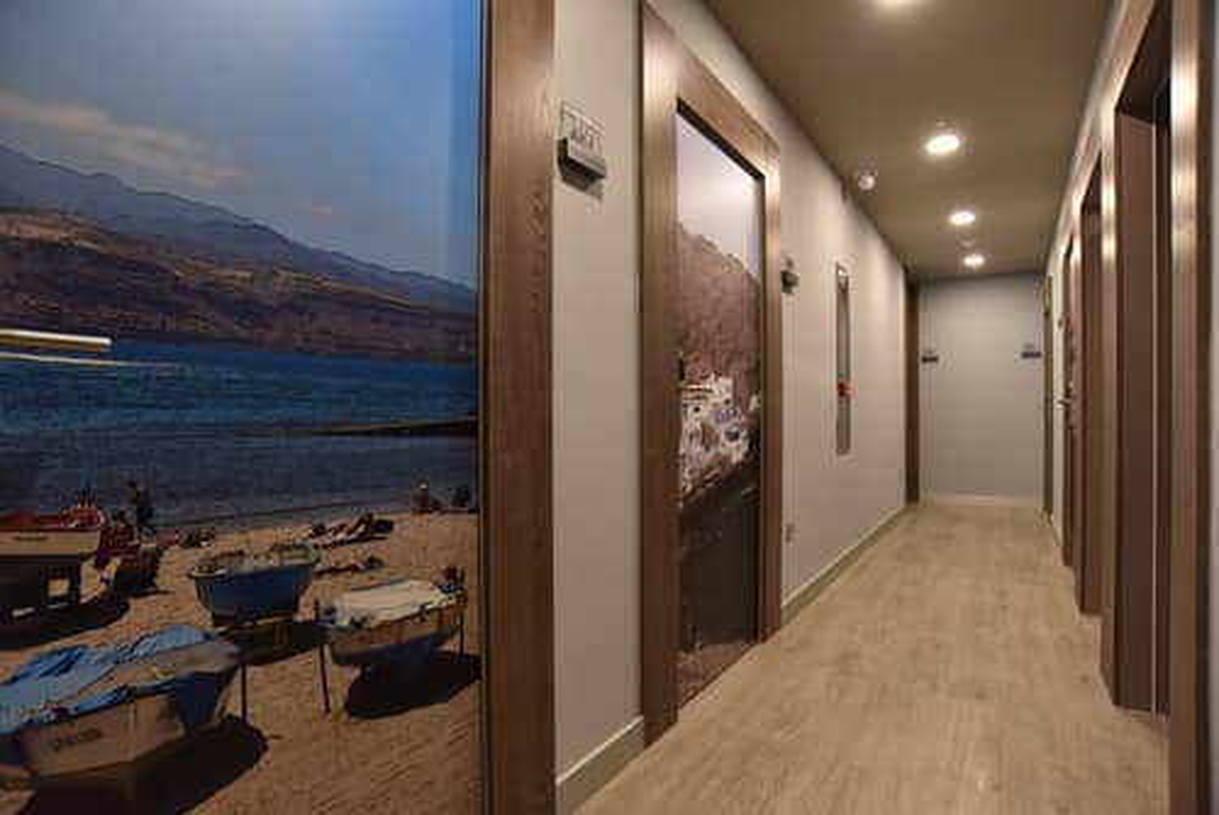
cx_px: 610
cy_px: 408
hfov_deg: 90.0
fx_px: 610
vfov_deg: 67.5
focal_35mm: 18
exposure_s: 1/30
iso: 1600
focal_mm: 18
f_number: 6.3
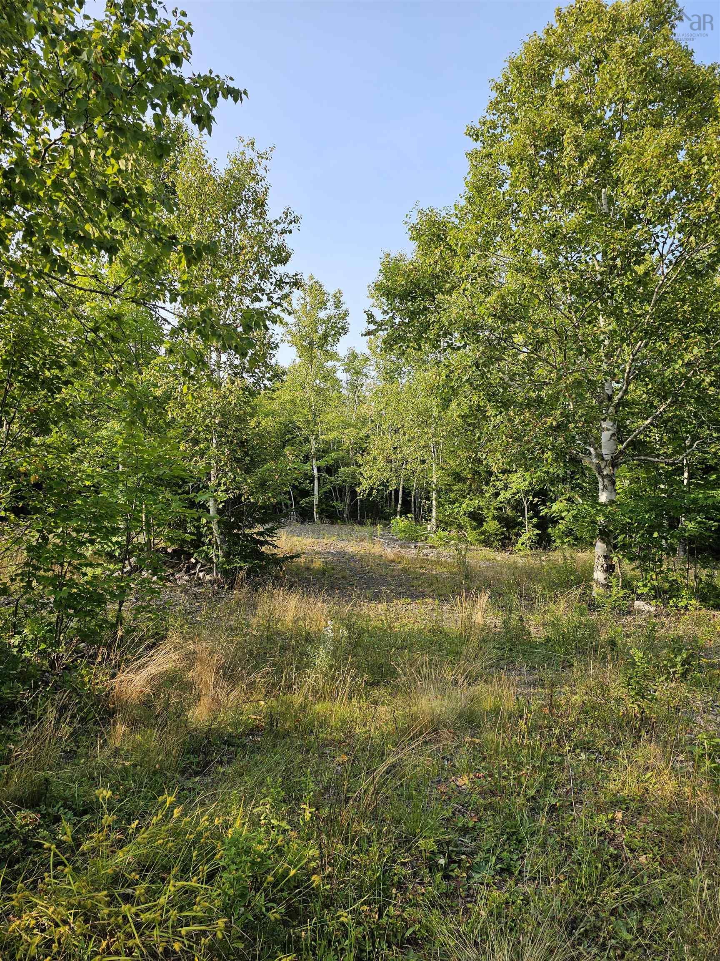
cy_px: 480
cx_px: 360
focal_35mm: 23
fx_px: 638
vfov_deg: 73.9
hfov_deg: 58.9
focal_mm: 6.3
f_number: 1.7
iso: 10
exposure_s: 1/310
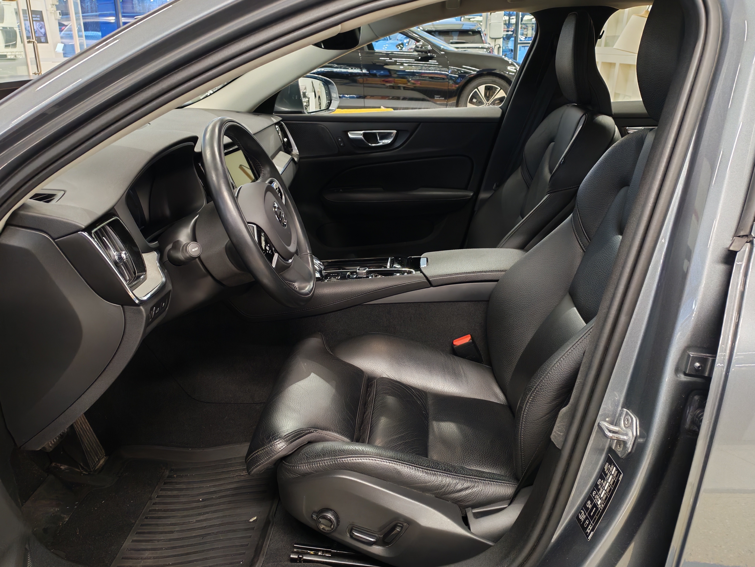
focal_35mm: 32
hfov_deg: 56.8
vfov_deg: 44.2
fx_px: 698
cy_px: 284
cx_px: 378
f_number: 1.9
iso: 800
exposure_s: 1/50
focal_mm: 6.12
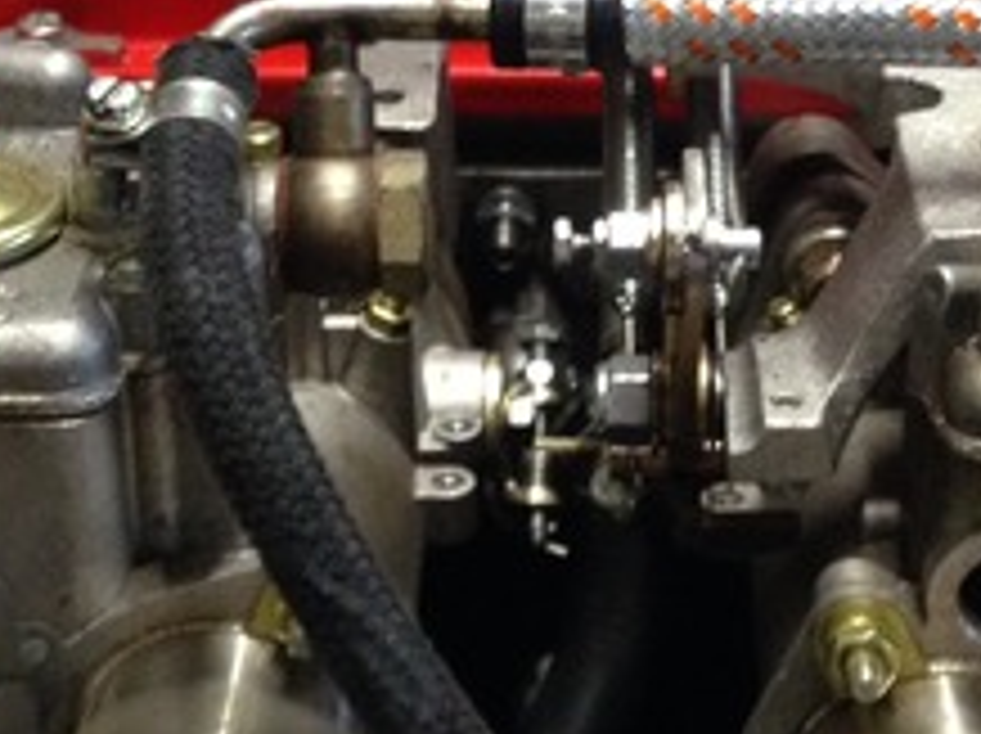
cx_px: 513
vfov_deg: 15.2
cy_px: 284
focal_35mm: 97
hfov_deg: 20.3
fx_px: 2746
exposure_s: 1/20
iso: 320
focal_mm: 4.12
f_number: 2.4
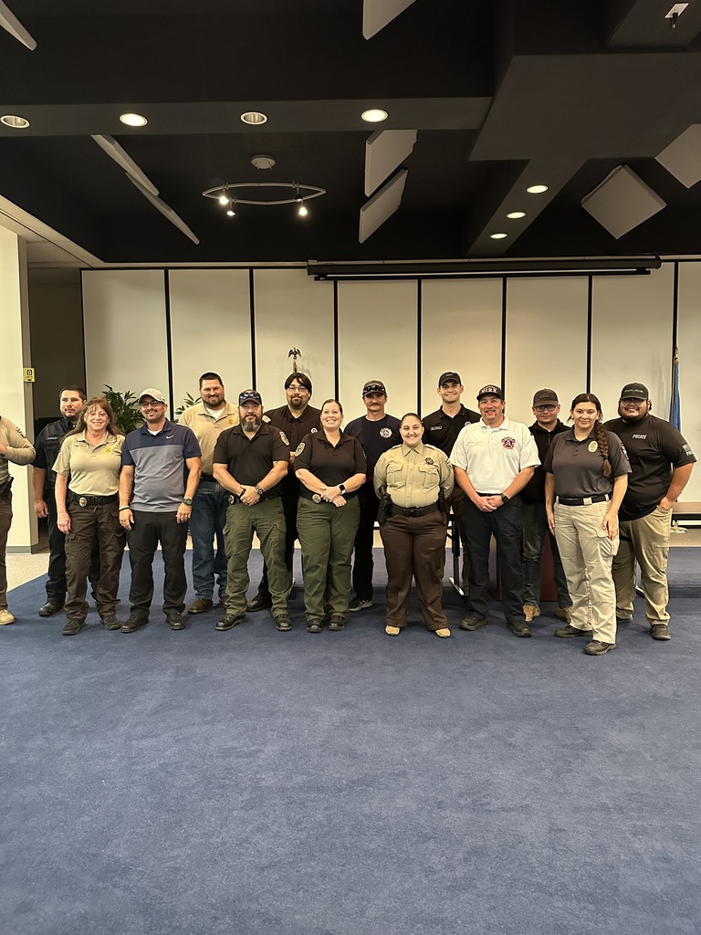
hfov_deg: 56.8
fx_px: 648
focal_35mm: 24
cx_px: 350
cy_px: 468
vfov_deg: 71.6
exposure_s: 1/60
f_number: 1.78
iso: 800
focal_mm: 6.86
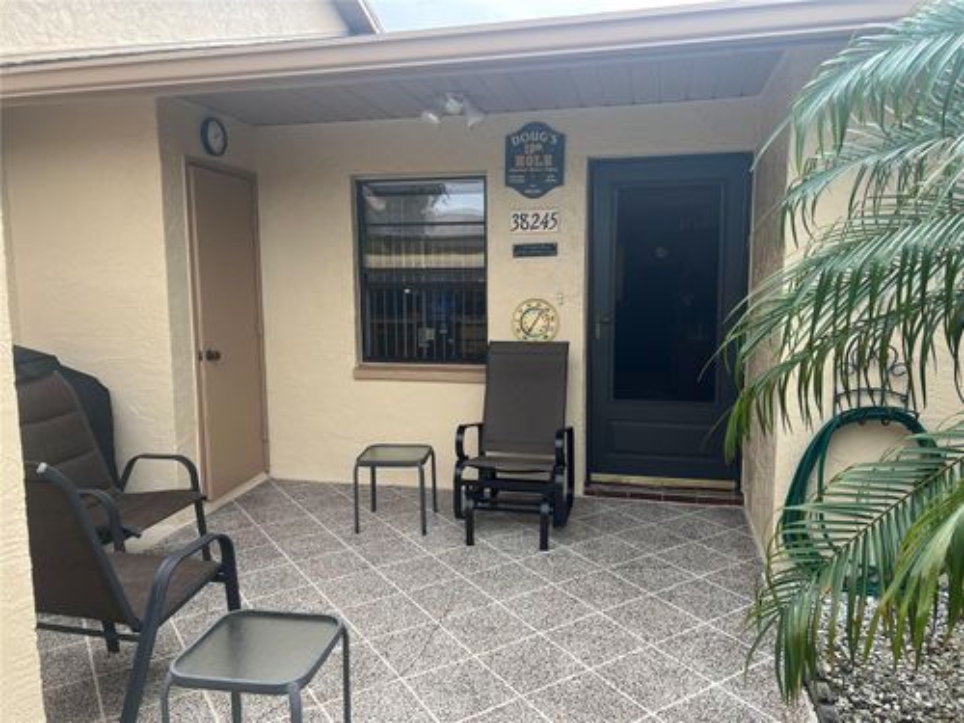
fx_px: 724
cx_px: 482
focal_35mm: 26
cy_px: 362
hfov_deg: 67.3
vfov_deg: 53.1
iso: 50
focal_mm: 5.7
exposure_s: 1/591
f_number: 1.5
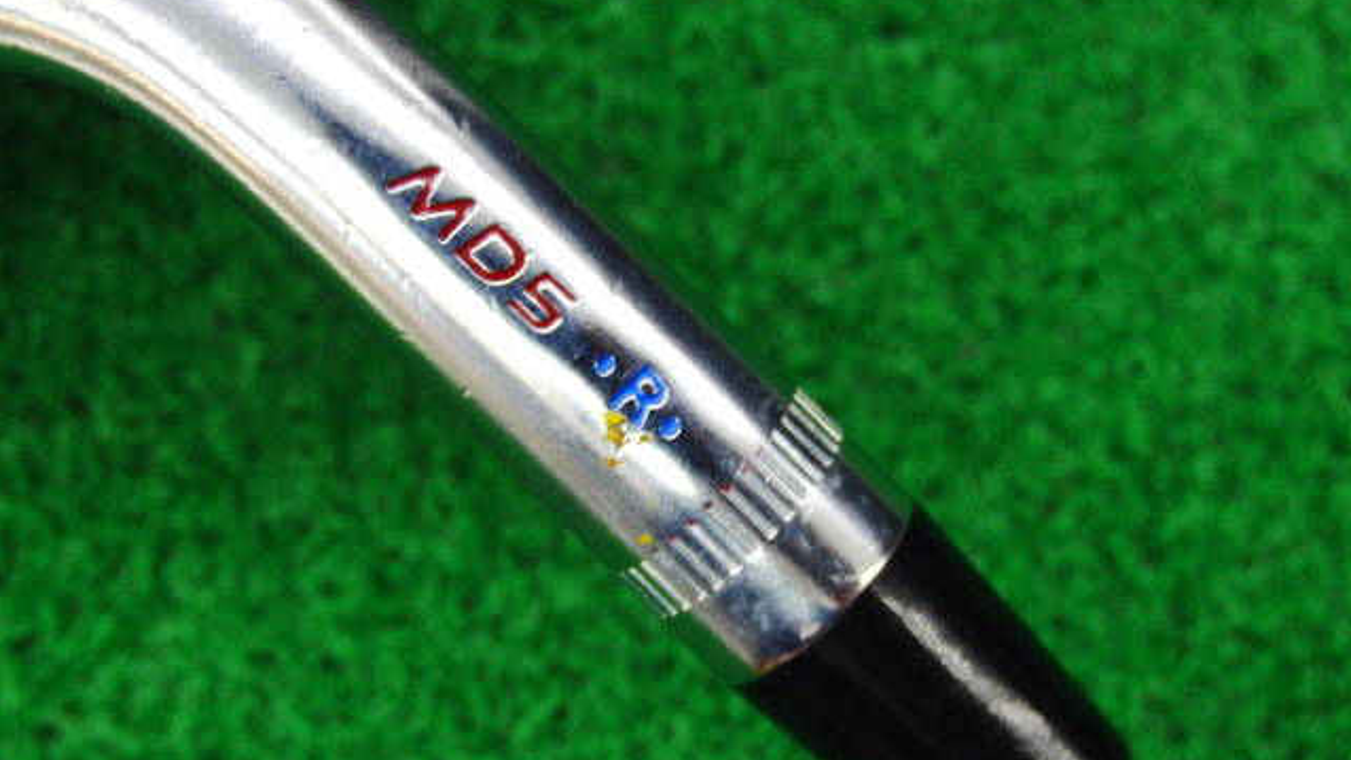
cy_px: 445
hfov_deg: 43.7
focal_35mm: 47
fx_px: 1684
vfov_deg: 25.4
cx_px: 676
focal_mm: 7.54
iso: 400
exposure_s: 1/50
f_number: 3.7
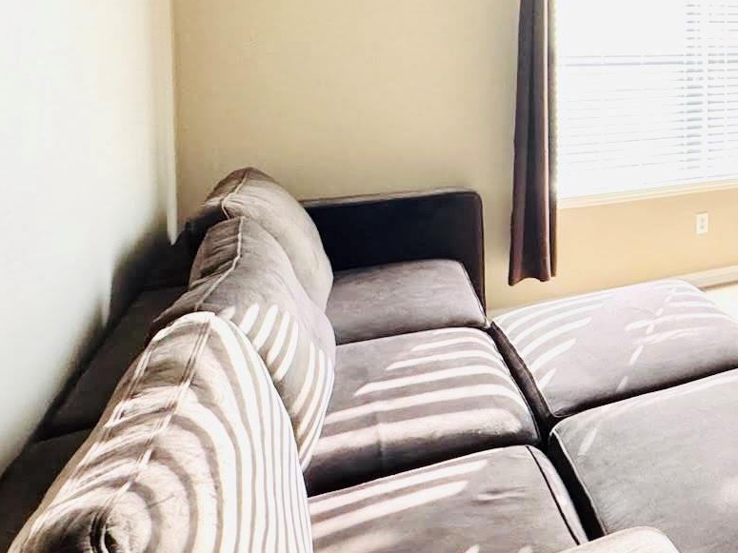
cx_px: 875
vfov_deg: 36.3
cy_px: 56
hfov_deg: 38.1
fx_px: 789
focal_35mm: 37
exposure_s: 1/60
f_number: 2.2
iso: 1000
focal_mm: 2.22
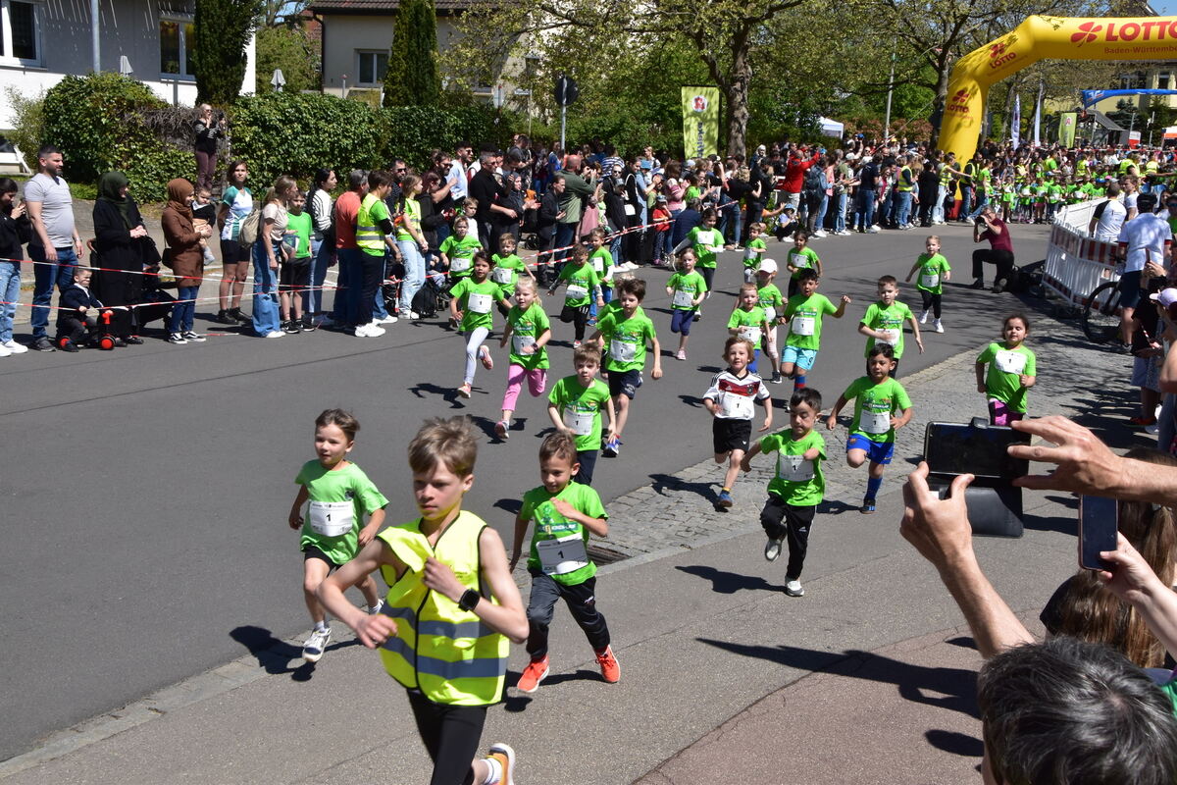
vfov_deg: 28.1
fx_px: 1569
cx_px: 588
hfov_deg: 41.1
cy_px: 392
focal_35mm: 48
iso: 400
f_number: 18
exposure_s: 1/320
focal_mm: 32
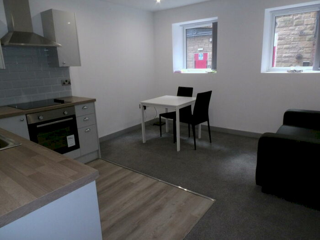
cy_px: 120
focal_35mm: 24
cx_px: 160
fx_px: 222
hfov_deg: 71.6
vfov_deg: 56.8
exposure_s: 1/15
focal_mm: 4.3
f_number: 4.1
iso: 493
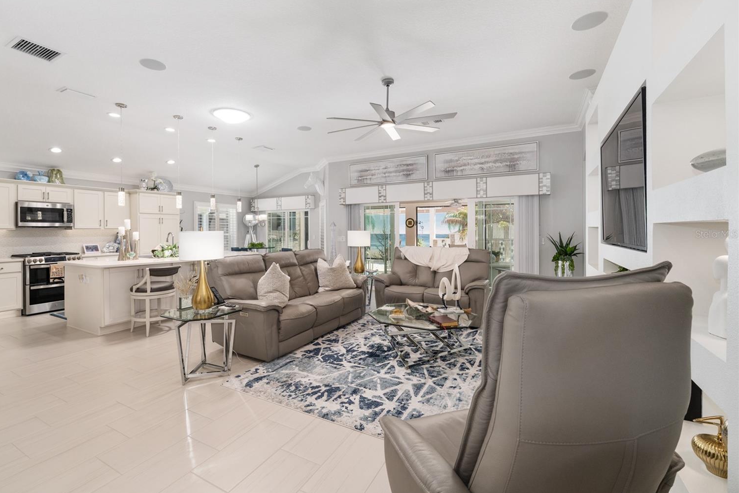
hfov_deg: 96.6
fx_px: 328
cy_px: 234
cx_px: 345
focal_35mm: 16
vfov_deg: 73.7
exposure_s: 1/30
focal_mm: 15
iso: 500
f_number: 8
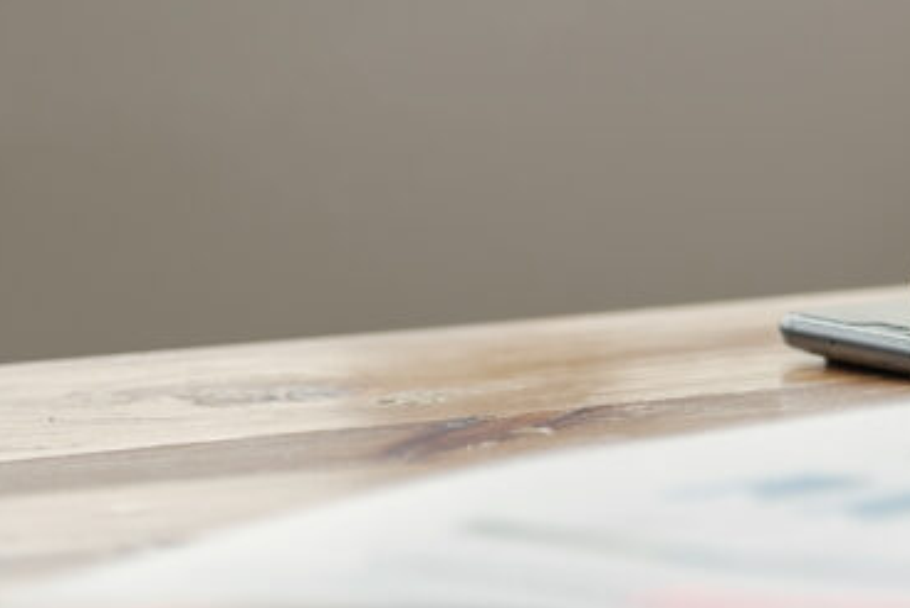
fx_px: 6678
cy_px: 404
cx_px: 1219
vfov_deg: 5.2
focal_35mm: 264
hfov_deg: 7.7
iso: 200
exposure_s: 1/200
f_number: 2.8
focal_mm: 63.4
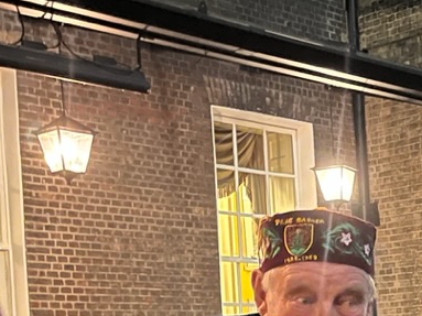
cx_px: 574
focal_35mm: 87
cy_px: 386
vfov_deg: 16.2
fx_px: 1060
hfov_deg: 20.3
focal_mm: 5.1
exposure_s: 1/14
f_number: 1.6
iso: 1000
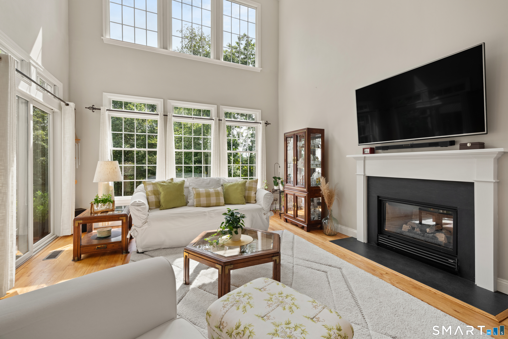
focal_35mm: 16
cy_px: 170
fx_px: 226
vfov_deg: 73.7
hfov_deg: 96.7
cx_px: 254
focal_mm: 16
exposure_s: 1/25
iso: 250
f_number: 11
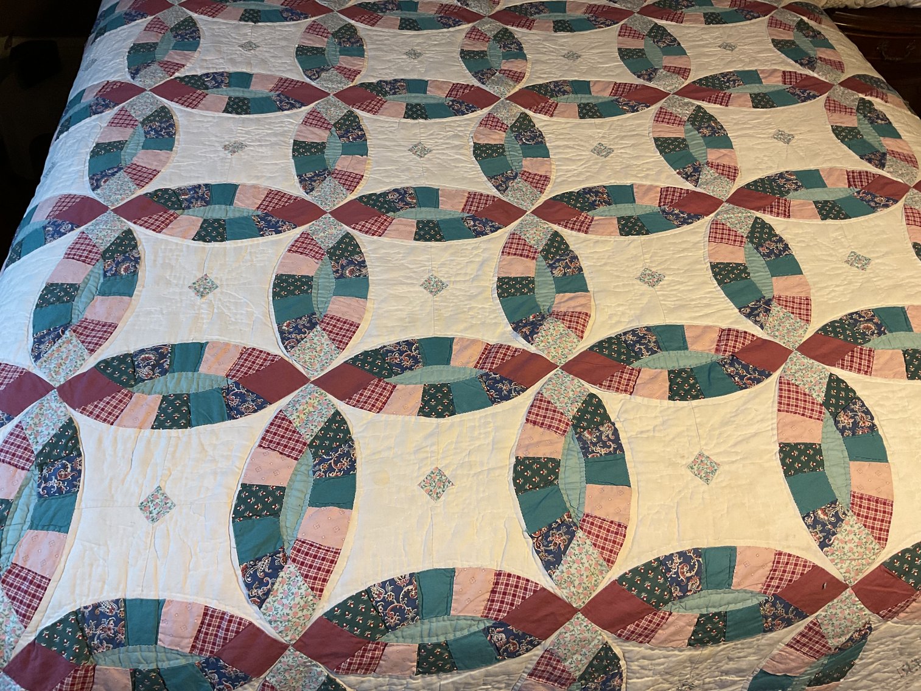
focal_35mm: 29
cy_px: 346
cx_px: 460
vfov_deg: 48.2
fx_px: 772
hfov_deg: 61.7
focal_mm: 3
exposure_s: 1/60
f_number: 1.8
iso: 64
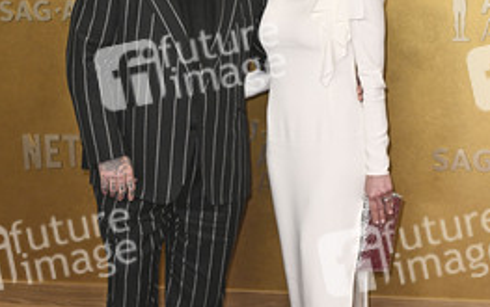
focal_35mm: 82
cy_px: 160
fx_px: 1096
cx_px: 244
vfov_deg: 16.0
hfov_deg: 25.2
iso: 2500
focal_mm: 53
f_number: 5.6
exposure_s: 1/320
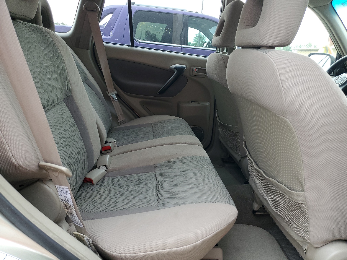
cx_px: 174
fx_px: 261
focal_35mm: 26
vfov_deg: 53.1
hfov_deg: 67.3
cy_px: 130
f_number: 1.5
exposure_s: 1/60.2
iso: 104
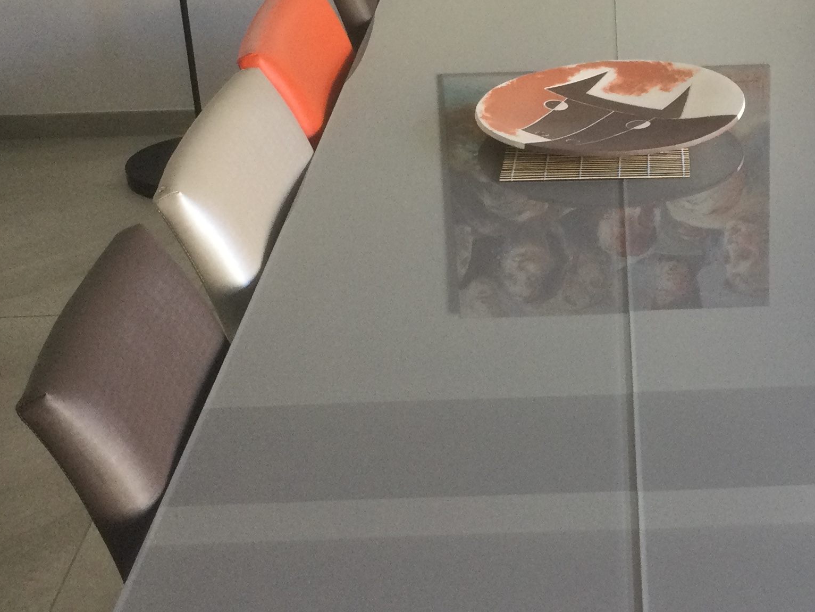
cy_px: 268
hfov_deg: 28.9
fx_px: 1554
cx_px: 621
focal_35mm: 66
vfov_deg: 22.2
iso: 80
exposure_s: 1/33
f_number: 2.4
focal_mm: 3.3
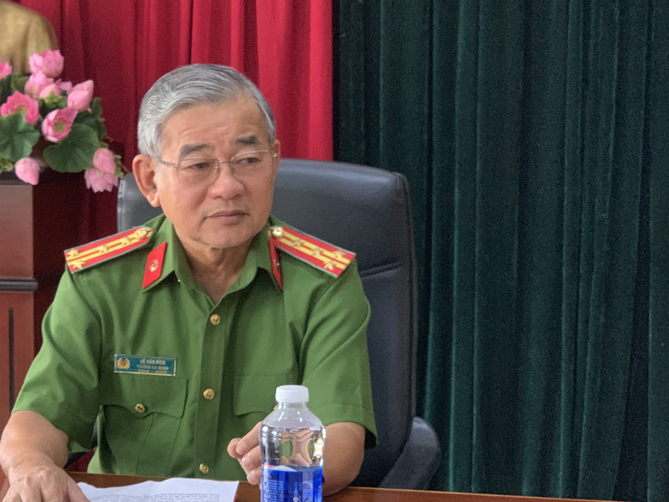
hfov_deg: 23.6
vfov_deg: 18.0
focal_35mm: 82
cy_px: 243
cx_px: 182
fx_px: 1585
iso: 200
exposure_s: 1/50
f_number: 2.4
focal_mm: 6
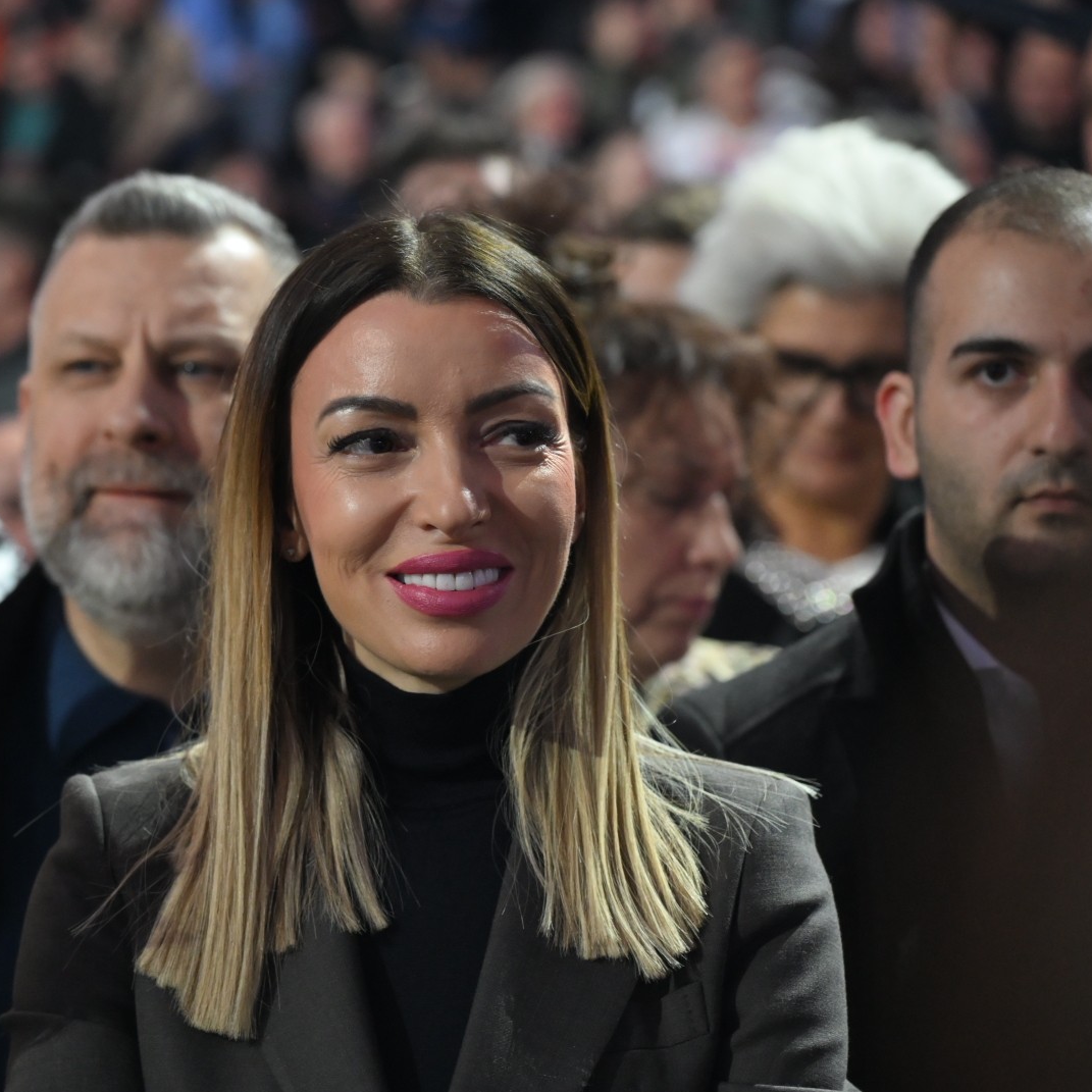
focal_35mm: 135
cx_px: 373
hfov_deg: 12.9
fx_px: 4818
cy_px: 549
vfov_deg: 12.9
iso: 5000
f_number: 4
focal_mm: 105
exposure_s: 1/250
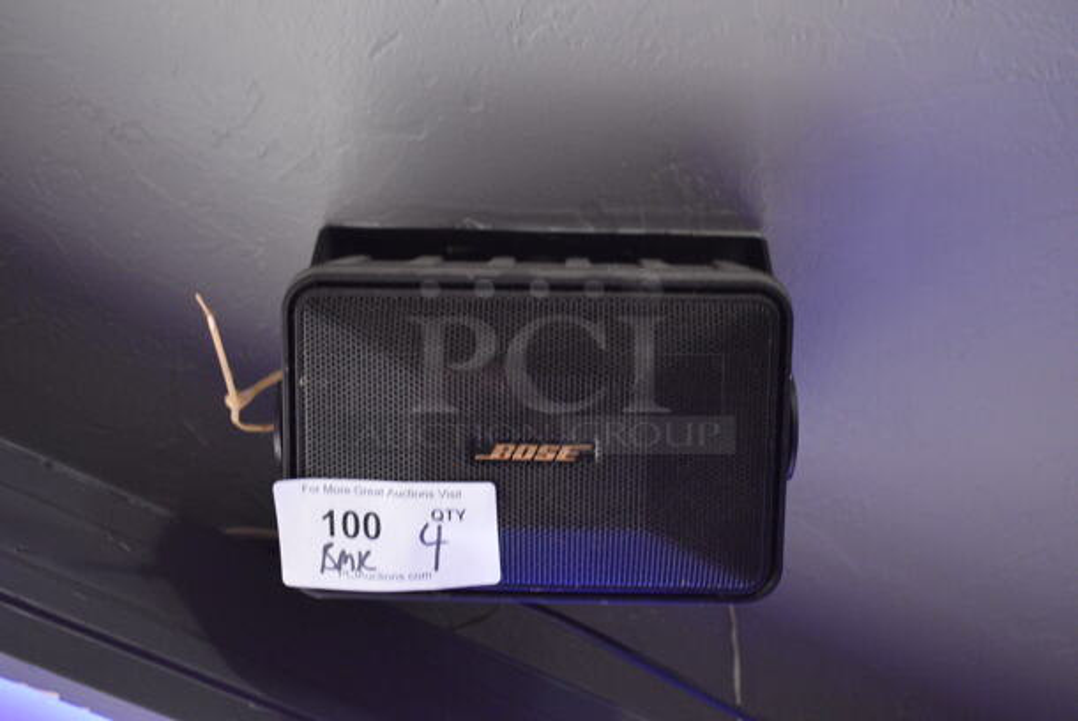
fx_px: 1529
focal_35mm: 51
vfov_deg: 26.5
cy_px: 360
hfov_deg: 38.8
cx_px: 539
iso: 3200
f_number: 4.5
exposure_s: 1/13
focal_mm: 34
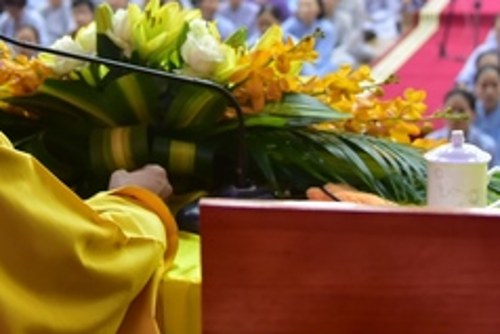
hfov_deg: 19.6
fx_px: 1445
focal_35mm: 104
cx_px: 160
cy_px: 2
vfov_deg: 13.0
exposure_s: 1/25
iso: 800
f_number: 4
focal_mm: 38
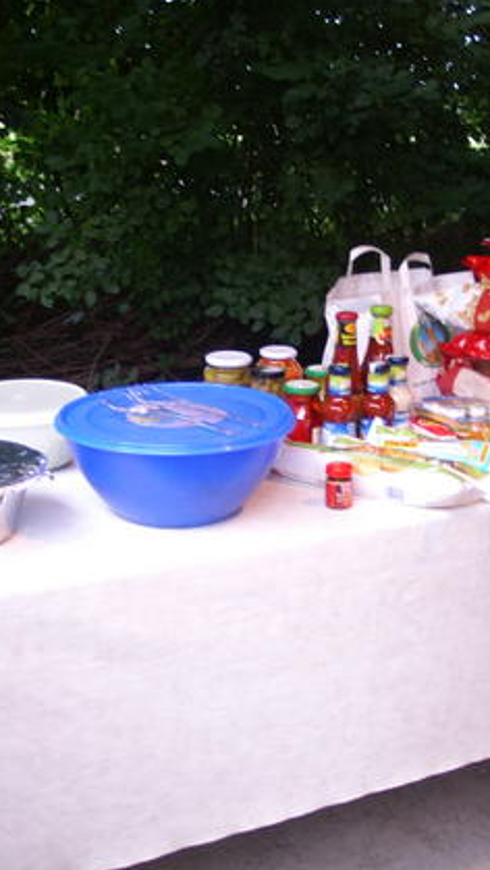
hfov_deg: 24.9
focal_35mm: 48
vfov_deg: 42.9
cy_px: 434
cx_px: 260
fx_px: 1108
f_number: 3.5
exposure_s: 1/4
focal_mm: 20
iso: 200
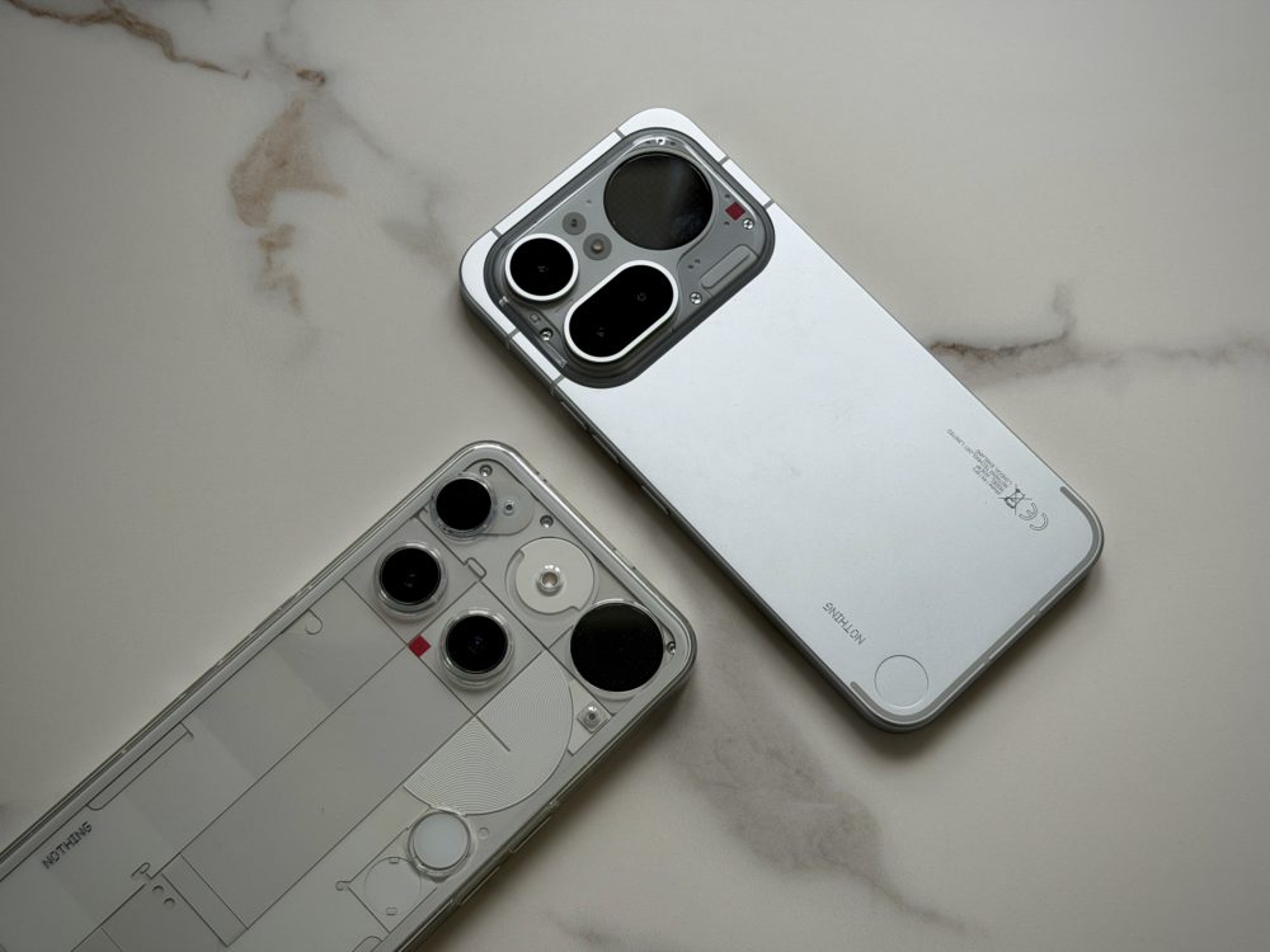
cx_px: 635
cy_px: 476
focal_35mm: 48
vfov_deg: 30.3
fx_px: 1761
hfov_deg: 39.7
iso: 64
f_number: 1.78
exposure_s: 1/300
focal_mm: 6.76
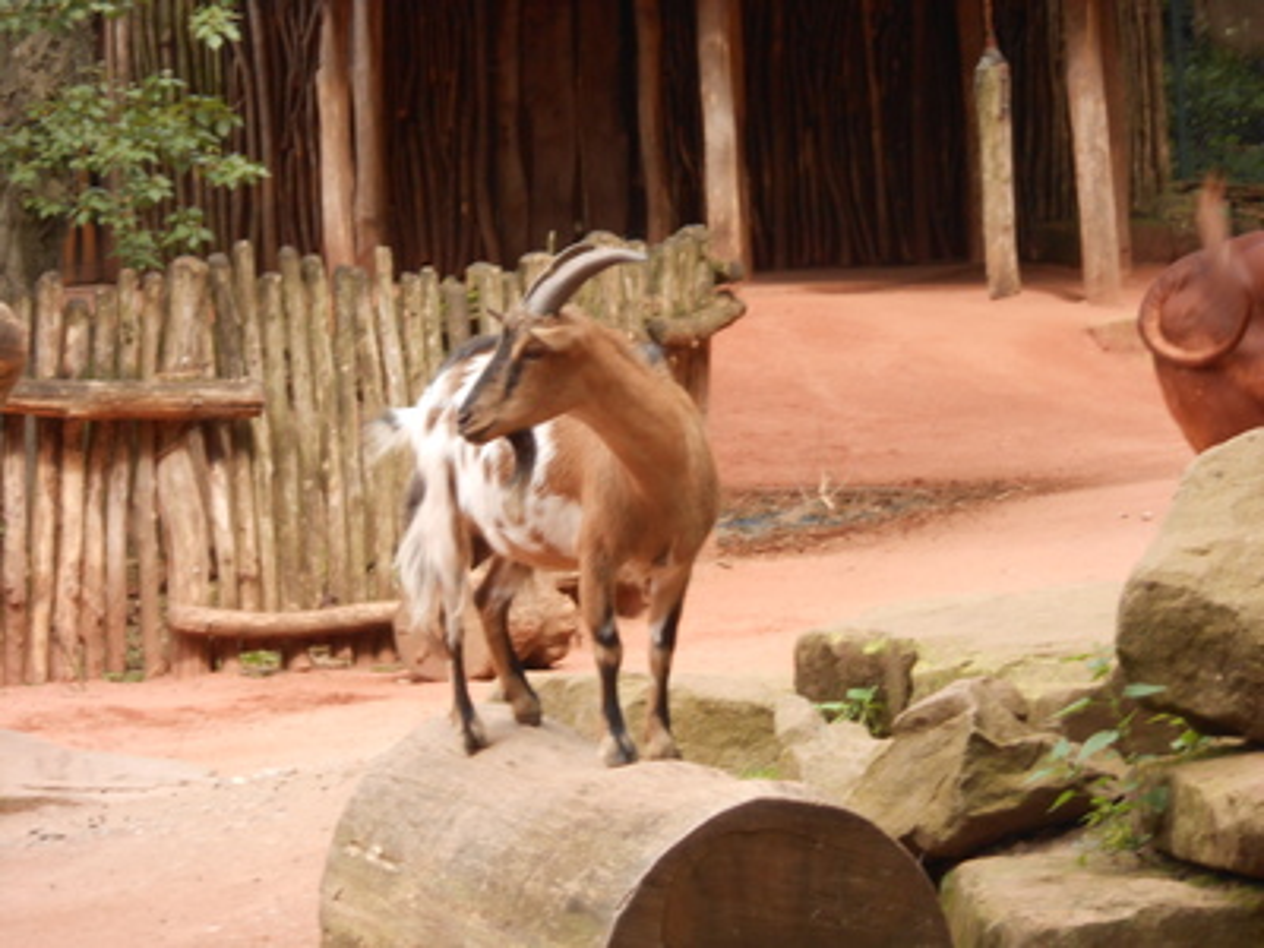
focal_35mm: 156
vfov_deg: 9.5
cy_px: 474
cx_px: 632
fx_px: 5696
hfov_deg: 12.7
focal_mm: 27.6
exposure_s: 1/60
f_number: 6.5
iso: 200
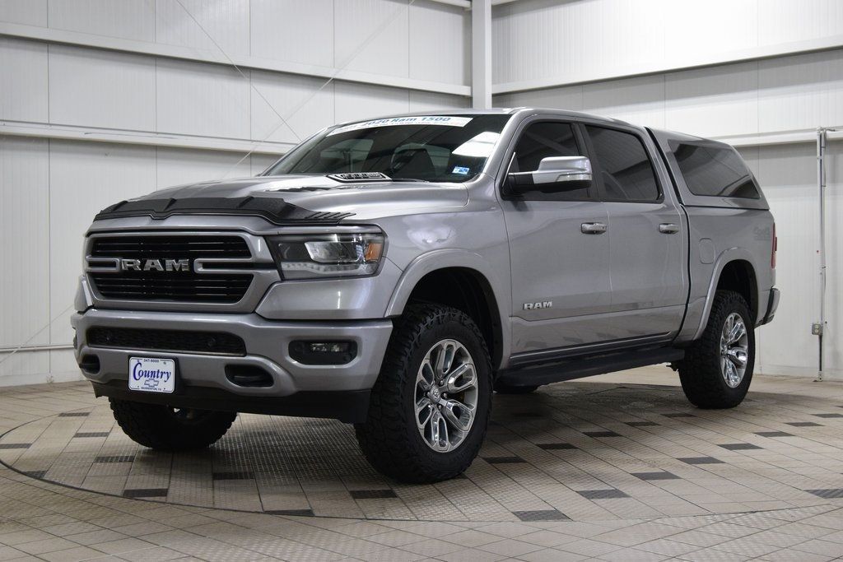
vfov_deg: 25.8
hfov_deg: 37.8
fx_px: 1229
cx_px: 422
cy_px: 281
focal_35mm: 52
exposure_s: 1/60
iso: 1600
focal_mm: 35
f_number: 7.1
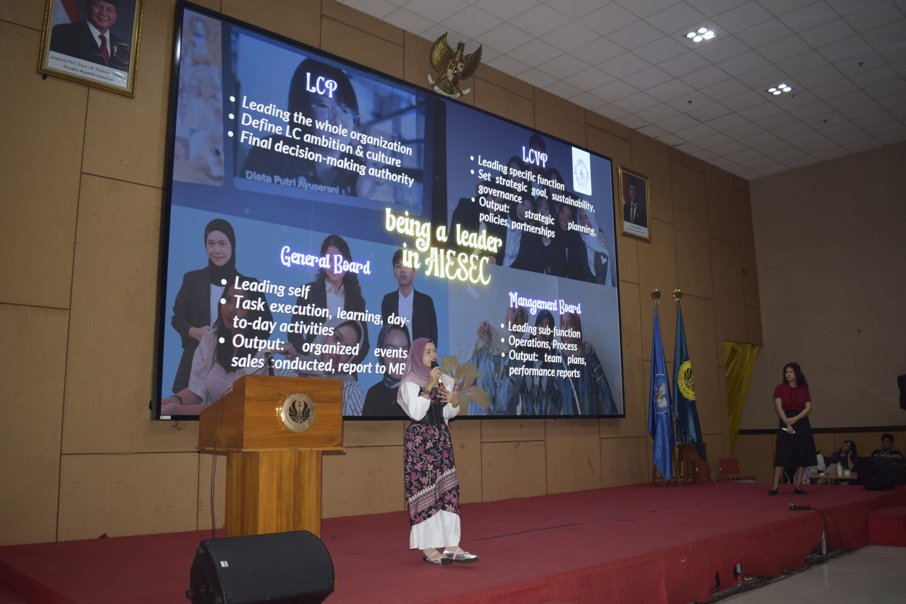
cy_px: 302
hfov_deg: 61.9
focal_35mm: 30
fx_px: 755
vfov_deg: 43.6
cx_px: 453
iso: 400
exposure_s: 1/60
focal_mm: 20
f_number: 3.5
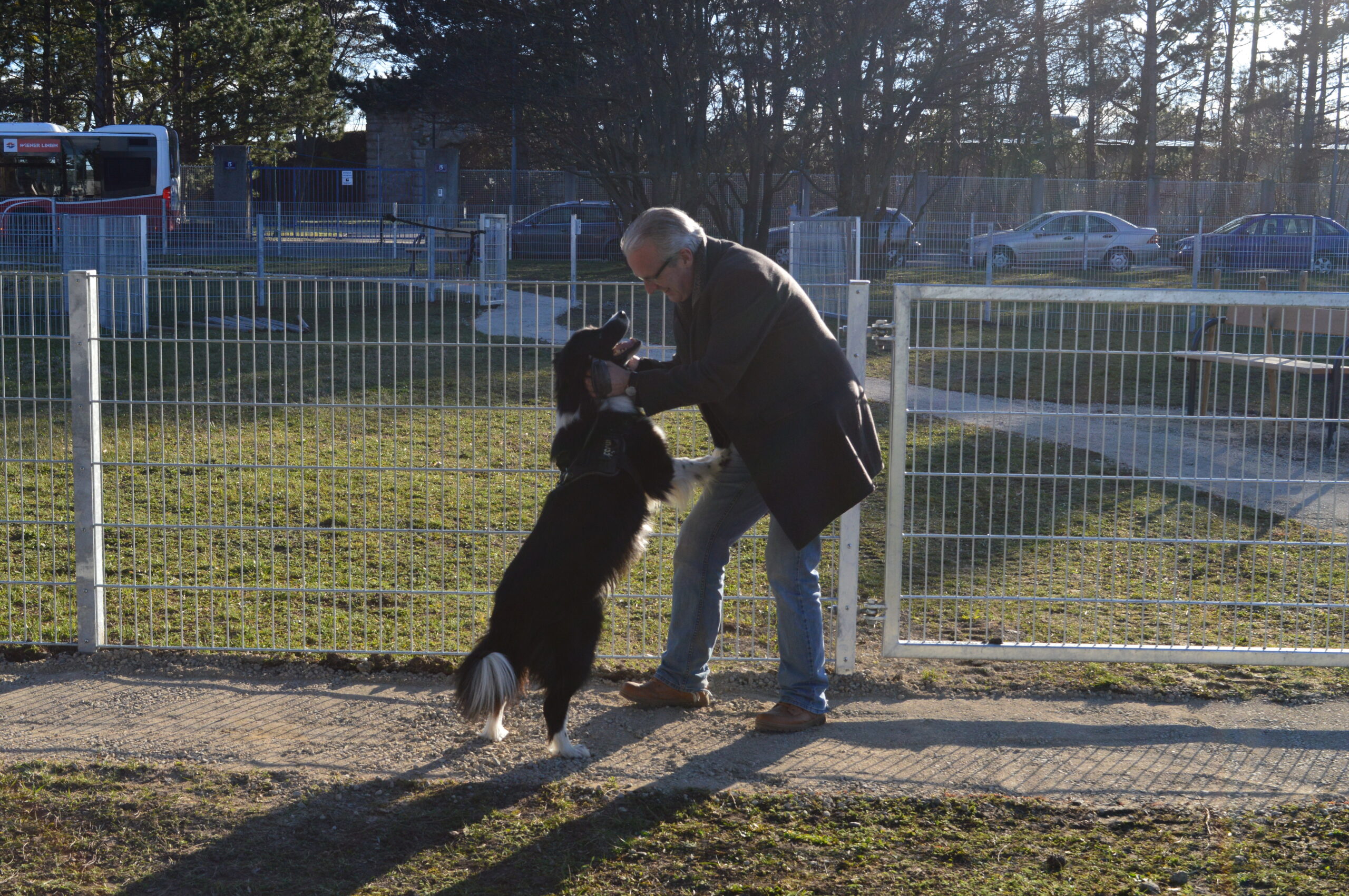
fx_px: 1741
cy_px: 448
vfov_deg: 28.9
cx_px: 674
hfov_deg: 42.4
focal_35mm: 46
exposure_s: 1/320
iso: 400
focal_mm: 31
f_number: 11
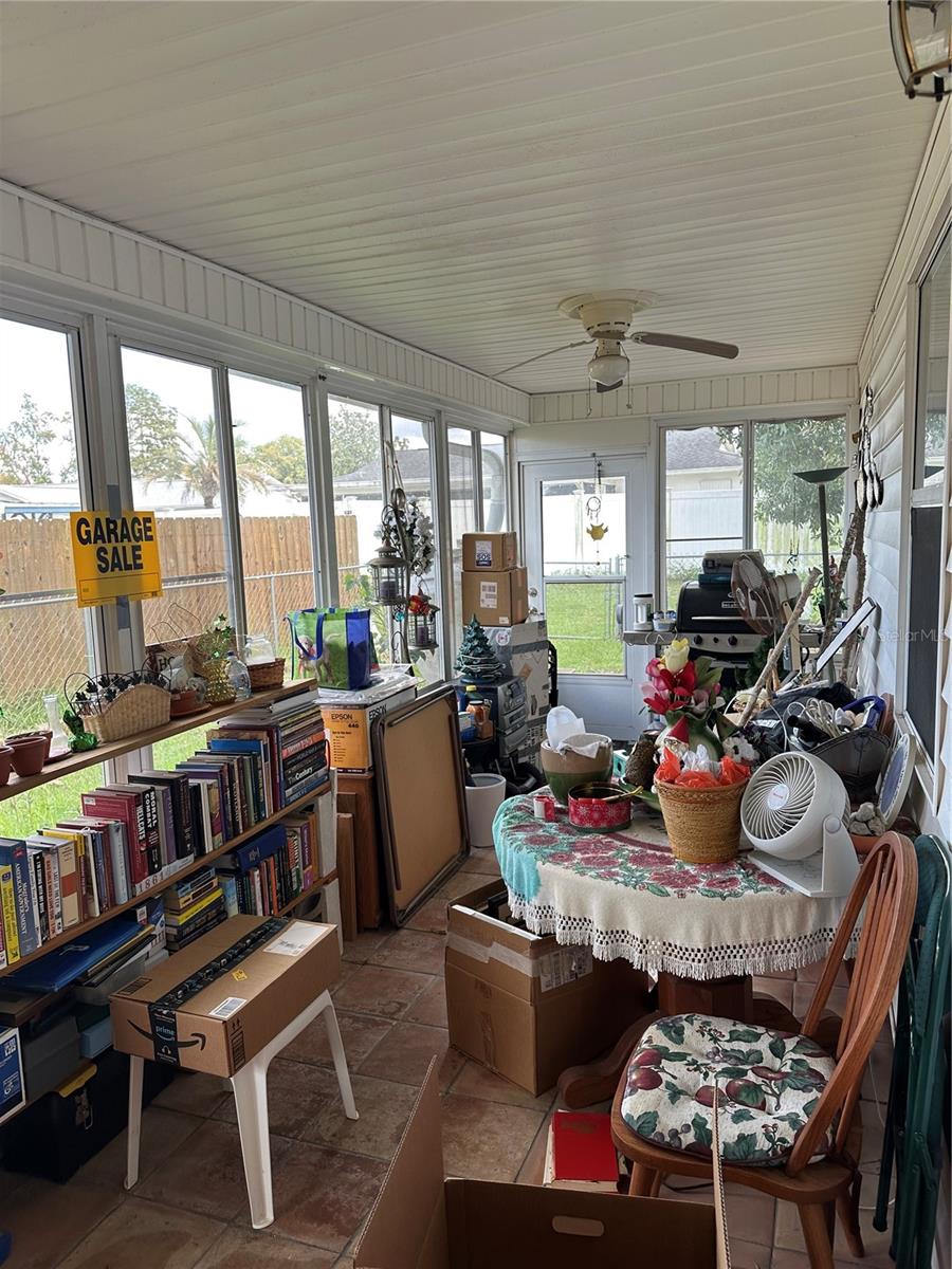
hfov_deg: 56.8
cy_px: 634
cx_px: 476
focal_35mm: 24
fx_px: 880
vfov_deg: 71.6
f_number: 1.78
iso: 80
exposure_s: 1/121
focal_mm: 6.86
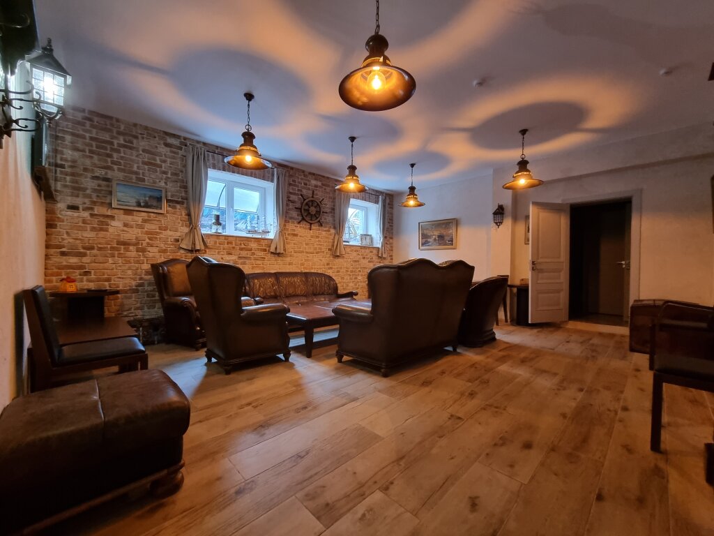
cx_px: 357
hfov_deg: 106.2
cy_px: 268
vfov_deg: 89.9
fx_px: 268
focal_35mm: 13
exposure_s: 1/25
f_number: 2.2
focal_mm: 2.2
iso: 640
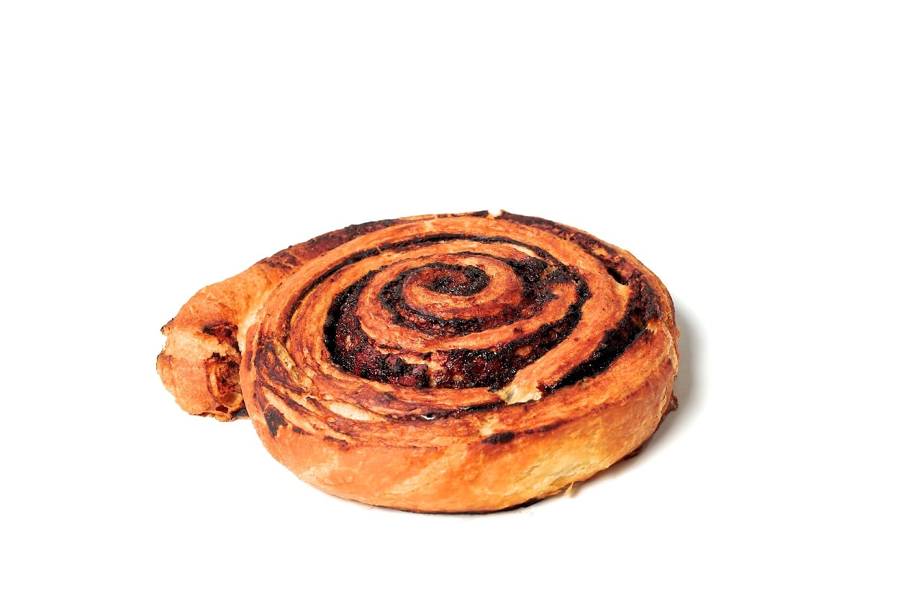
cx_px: 460
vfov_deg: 19.4
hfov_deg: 28.9
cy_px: 306
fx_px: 1786
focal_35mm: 70
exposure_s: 1/200
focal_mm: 70
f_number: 7.1
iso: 100
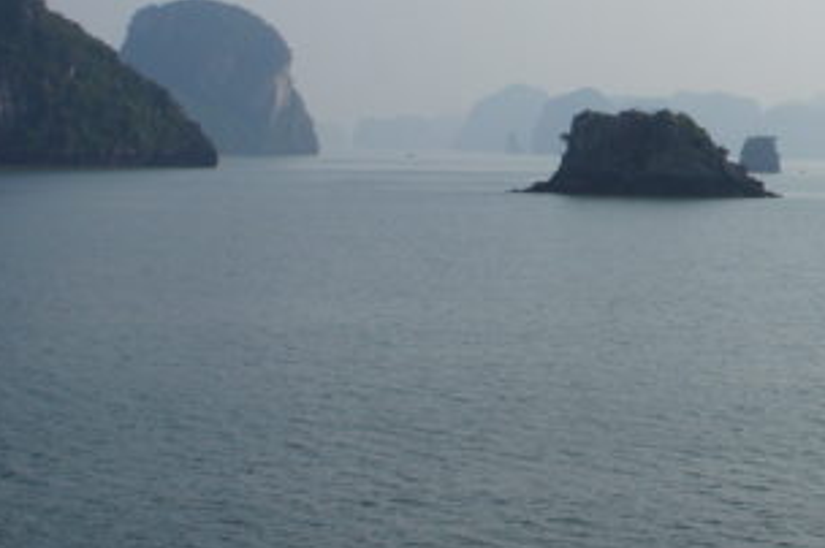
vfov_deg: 13.4
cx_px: 1069
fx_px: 2312
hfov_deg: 18.8
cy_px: 9
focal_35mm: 101
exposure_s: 1/320
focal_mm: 20
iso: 200
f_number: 11
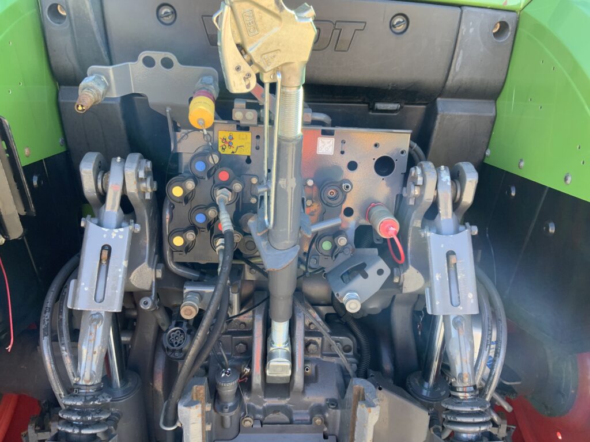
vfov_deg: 48.2
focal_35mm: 29
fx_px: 494
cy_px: 221
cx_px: 295
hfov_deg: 61.7
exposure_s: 1/122
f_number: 1.8
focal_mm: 3
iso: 32
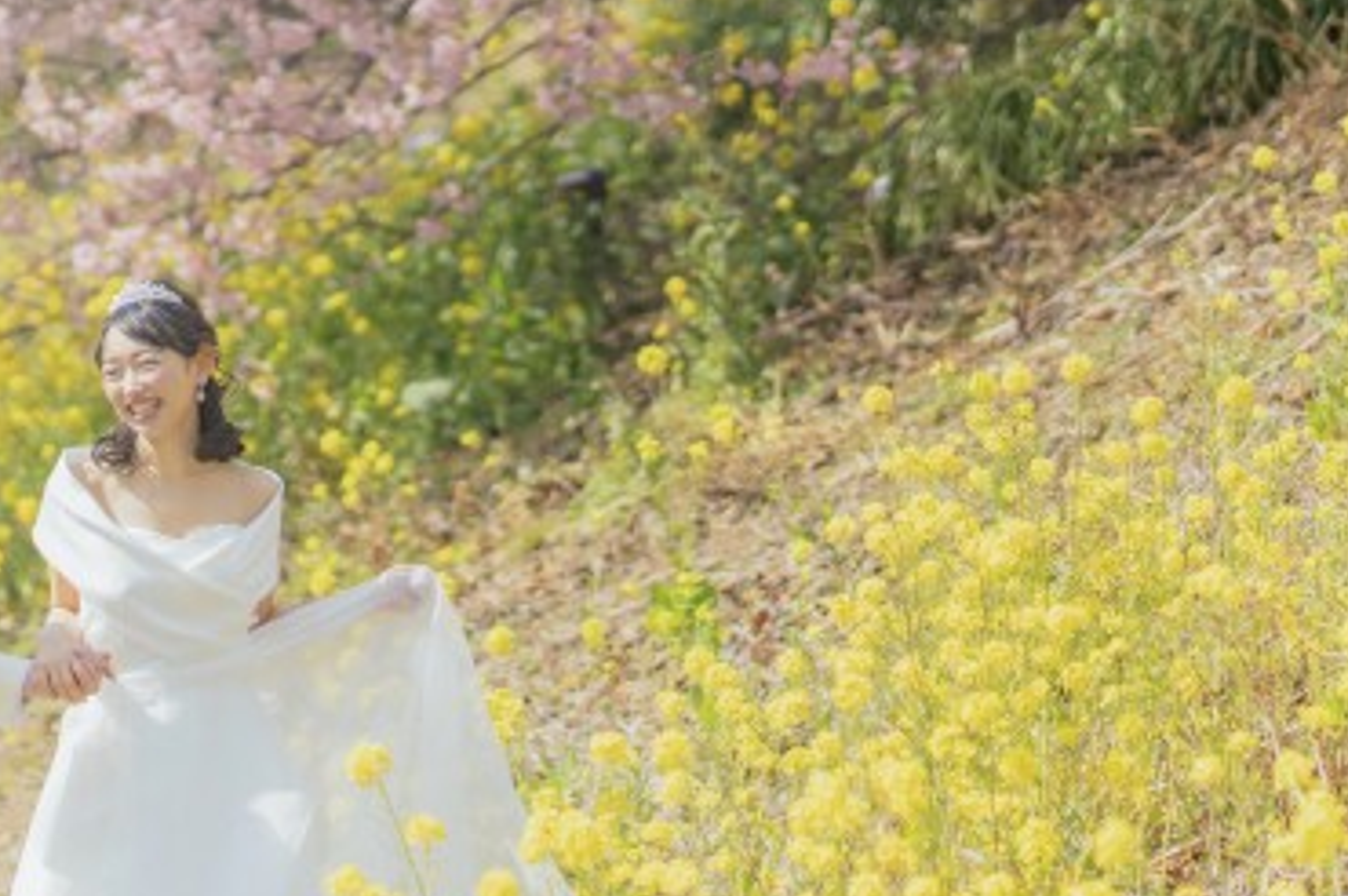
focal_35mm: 184
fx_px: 6884
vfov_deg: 7.4
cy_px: 435
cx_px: 393
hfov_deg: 11.2
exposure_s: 1/5000
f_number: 1.8
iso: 200
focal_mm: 85
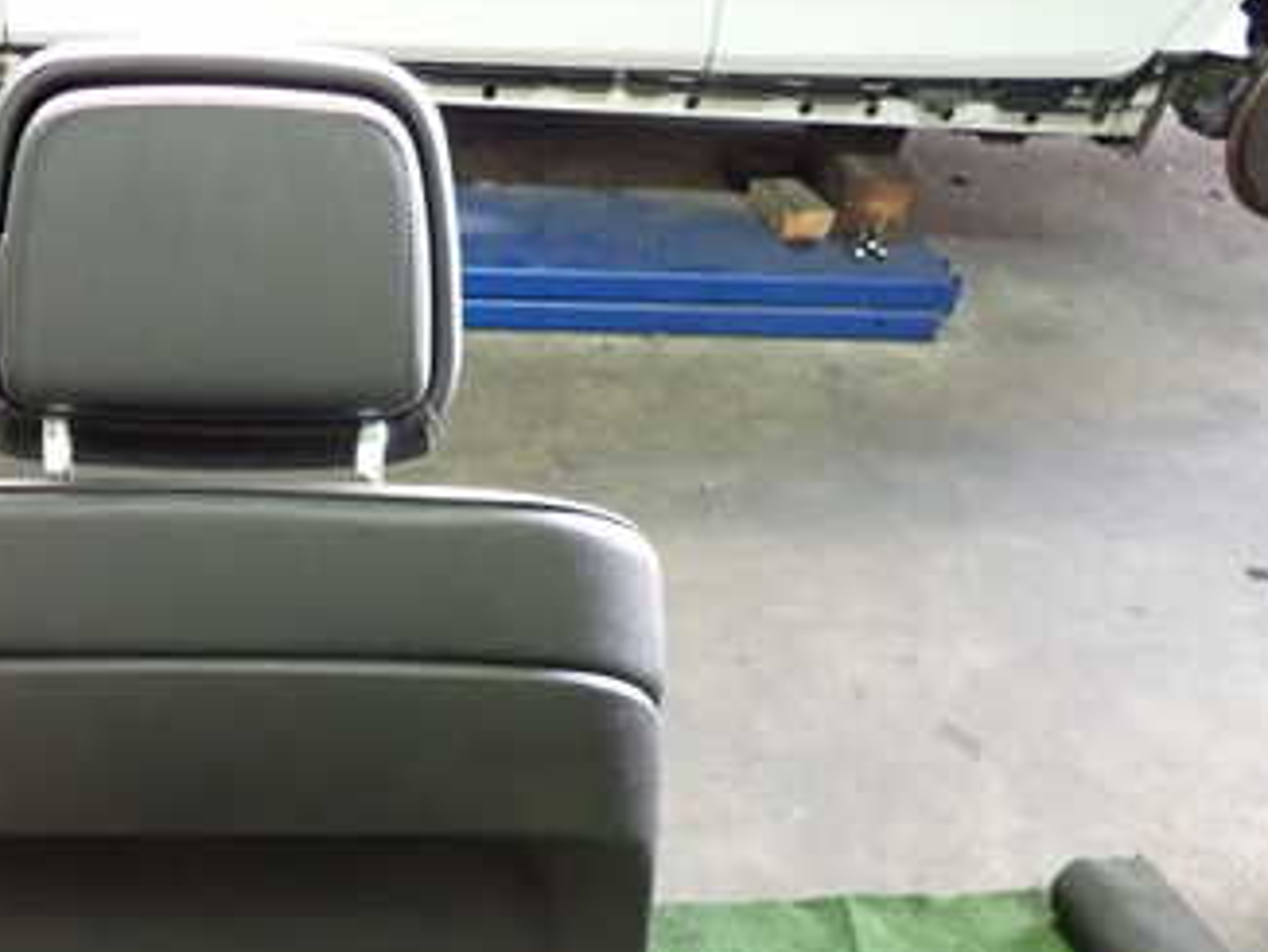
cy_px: 859
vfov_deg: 30.2
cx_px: 249
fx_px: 1686
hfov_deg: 39.5
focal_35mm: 46
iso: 800
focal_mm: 4.5
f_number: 2
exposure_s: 1/30
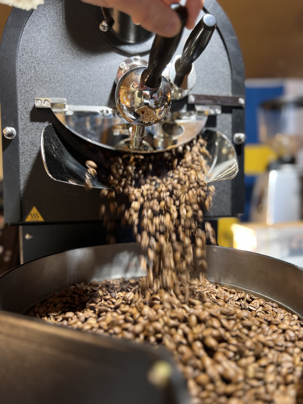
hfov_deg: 53.1
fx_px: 303
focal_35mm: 26
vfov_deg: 67.3
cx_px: 152
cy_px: 202
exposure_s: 1/50
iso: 160
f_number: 1.5
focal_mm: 5.7
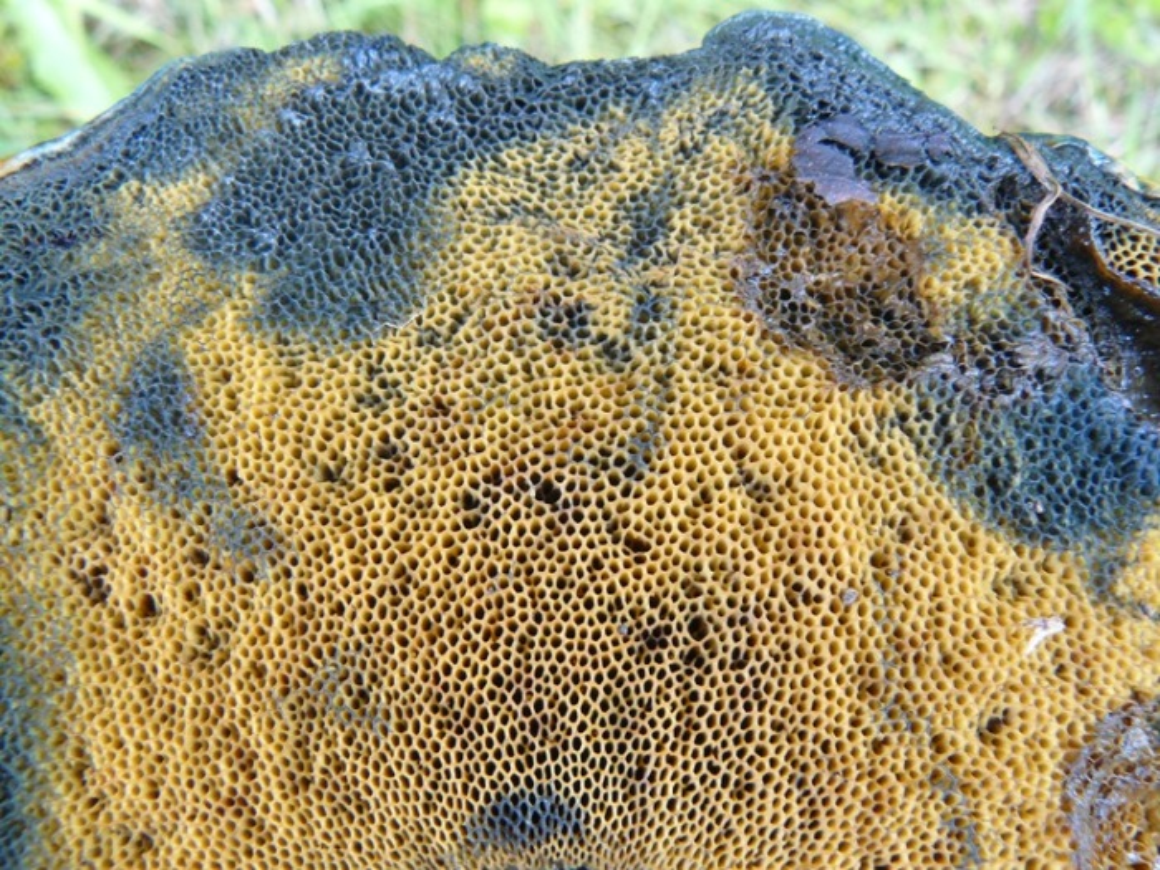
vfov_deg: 39.7
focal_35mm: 36
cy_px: 435
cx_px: 580
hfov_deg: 51.4
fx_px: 1206
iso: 100
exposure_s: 1/13
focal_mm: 6
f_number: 5
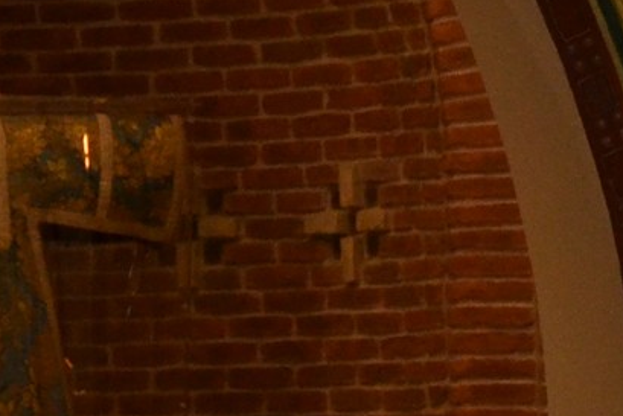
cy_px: 869
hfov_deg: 5.9
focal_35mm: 351
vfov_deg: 3.9
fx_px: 6076
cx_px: 18
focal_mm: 50
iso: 1600
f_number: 4.8
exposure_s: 1/125
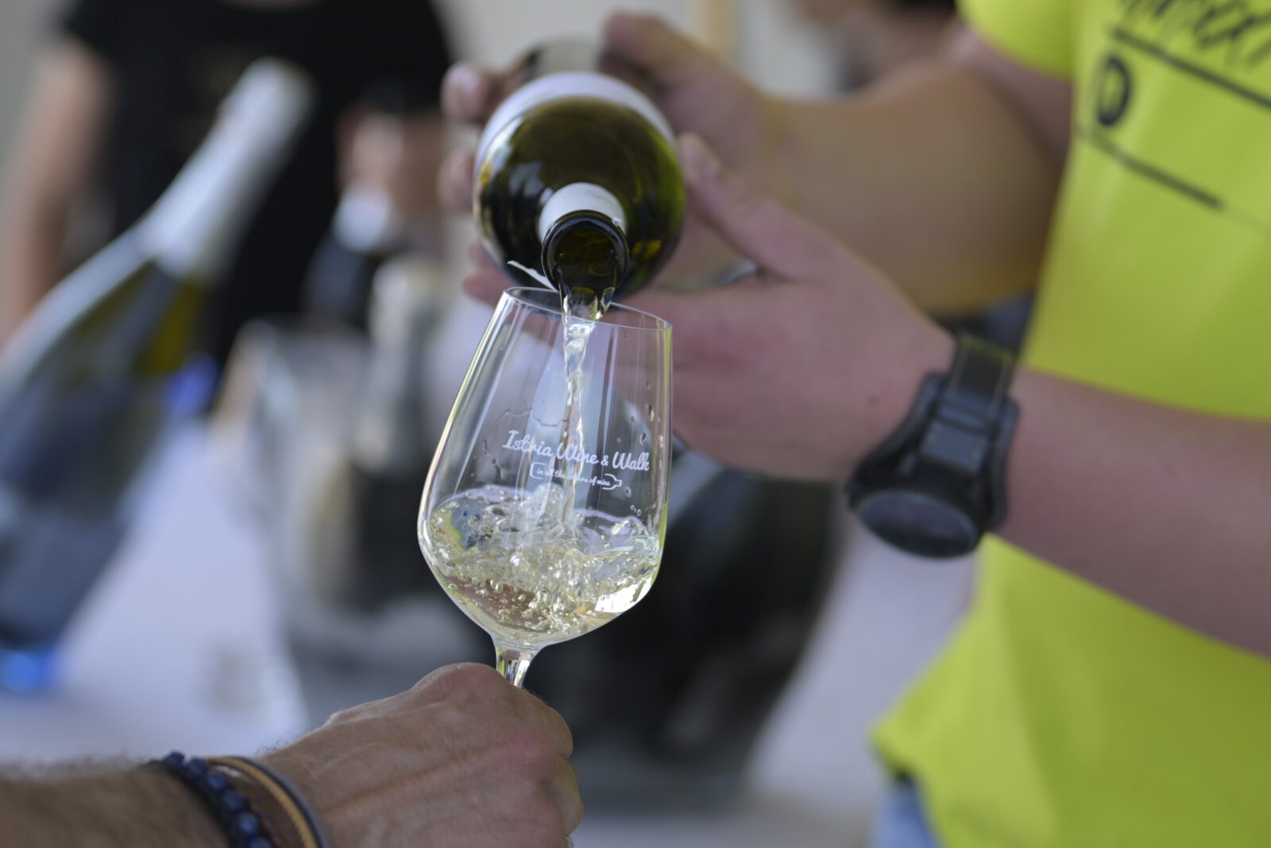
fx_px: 3707
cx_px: 636
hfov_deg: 19.5
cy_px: 424
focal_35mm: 105
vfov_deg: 13.0
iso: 80
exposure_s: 1/320
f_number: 2.8
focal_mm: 70
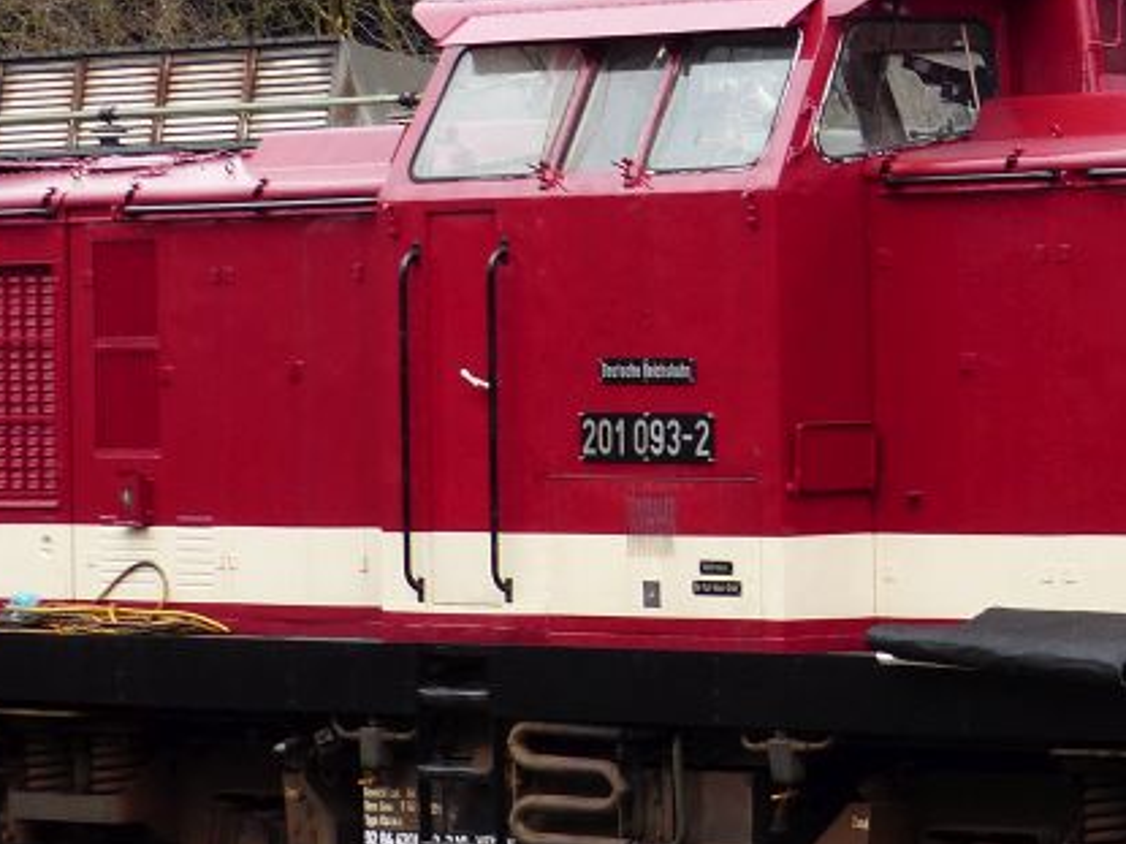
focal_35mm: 263
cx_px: 979
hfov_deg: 7.5
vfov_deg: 5.6
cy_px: 228
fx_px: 8552
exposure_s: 1/100
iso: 100
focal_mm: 16.4
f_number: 2.8
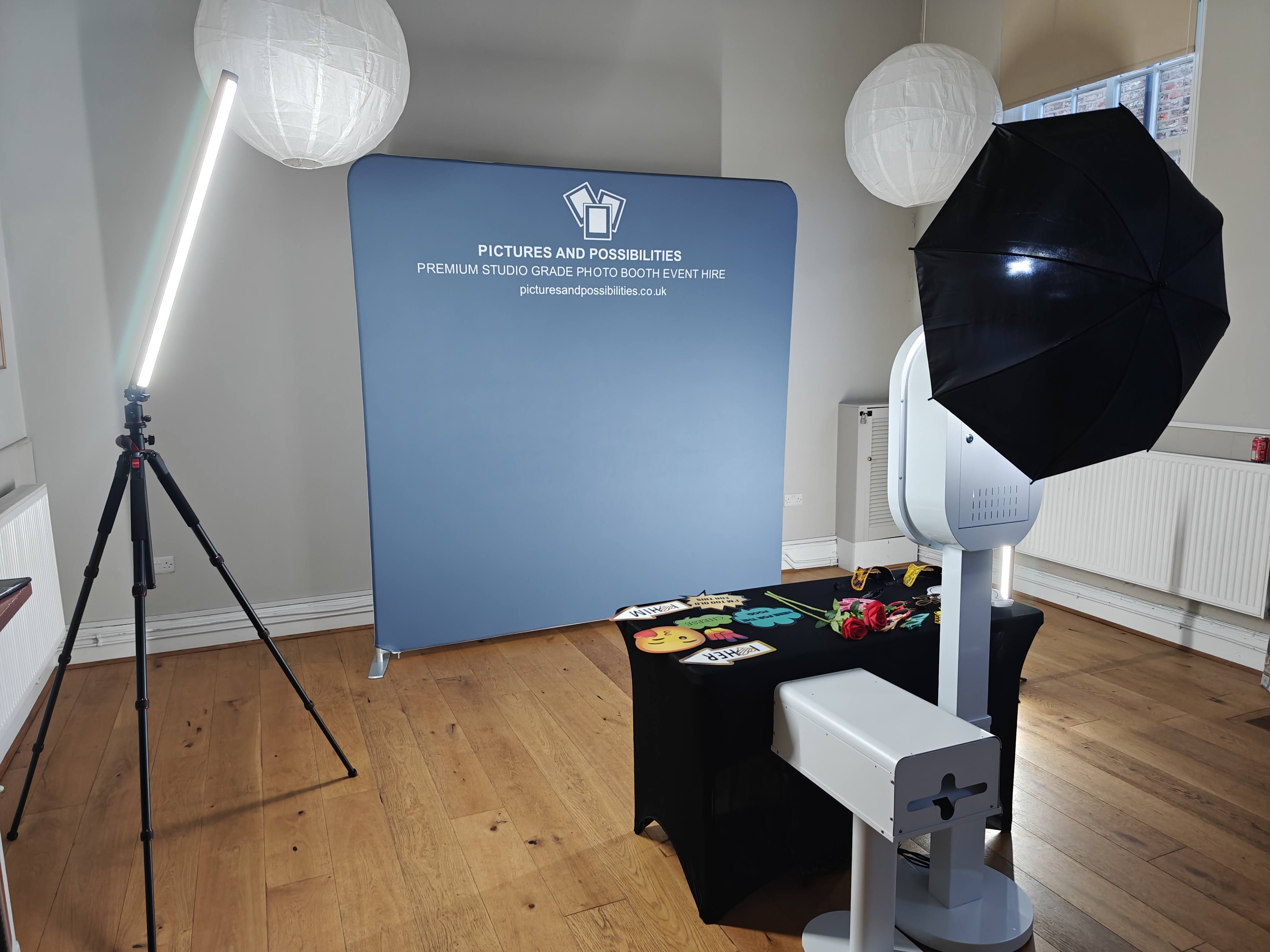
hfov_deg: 73.9
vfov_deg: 58.9
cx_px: 635
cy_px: 476
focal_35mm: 23
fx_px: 844
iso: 1000
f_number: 1.6
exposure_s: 1/100
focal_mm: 6.06
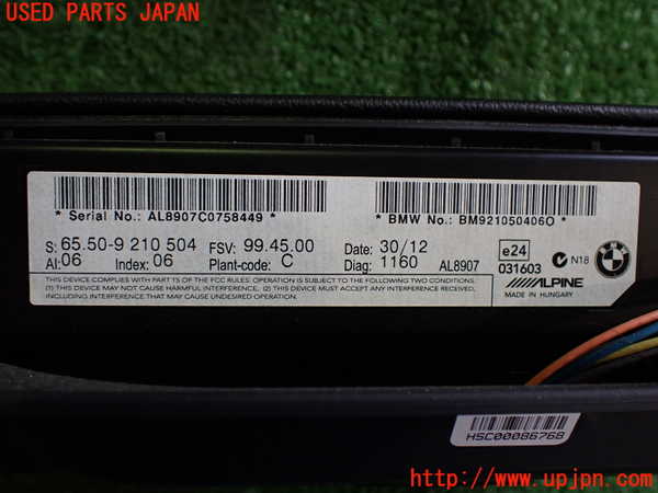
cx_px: 329
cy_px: 246
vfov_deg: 46.8
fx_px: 570
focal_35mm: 30
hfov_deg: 60.0
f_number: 2.3
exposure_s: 1/125
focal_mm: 5.4
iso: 250
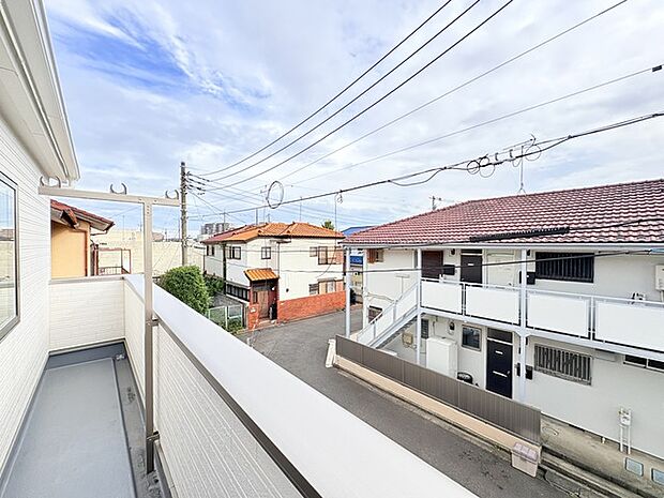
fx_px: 269
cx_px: 332
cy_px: 249
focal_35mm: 14
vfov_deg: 85.7
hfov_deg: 102.1
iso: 64
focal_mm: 2.22
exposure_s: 1/675
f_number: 2.2
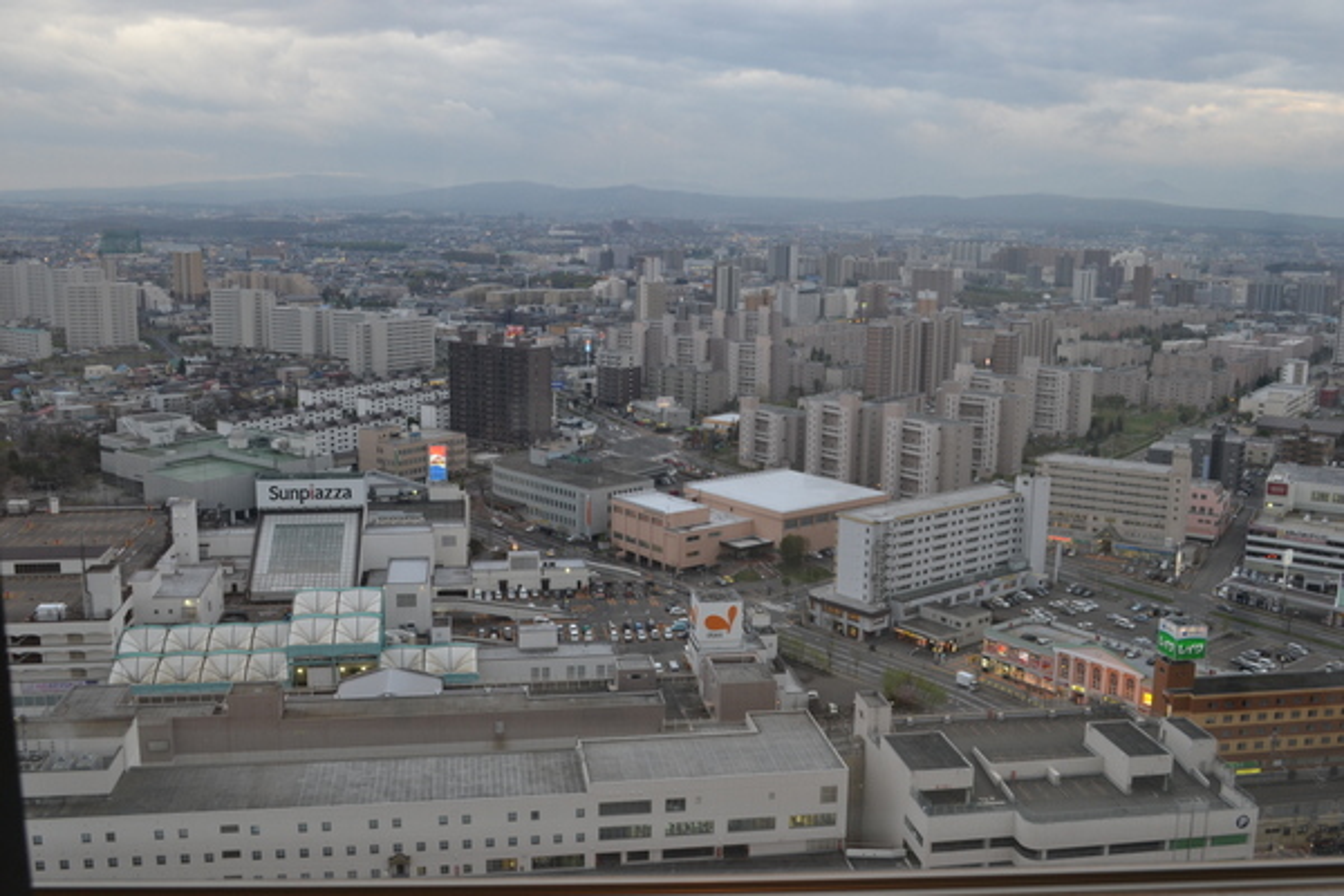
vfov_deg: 40.0
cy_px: 448
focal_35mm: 33
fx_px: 1232
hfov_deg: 57.2
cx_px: 672
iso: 400
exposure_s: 1/30
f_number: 8
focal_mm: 22
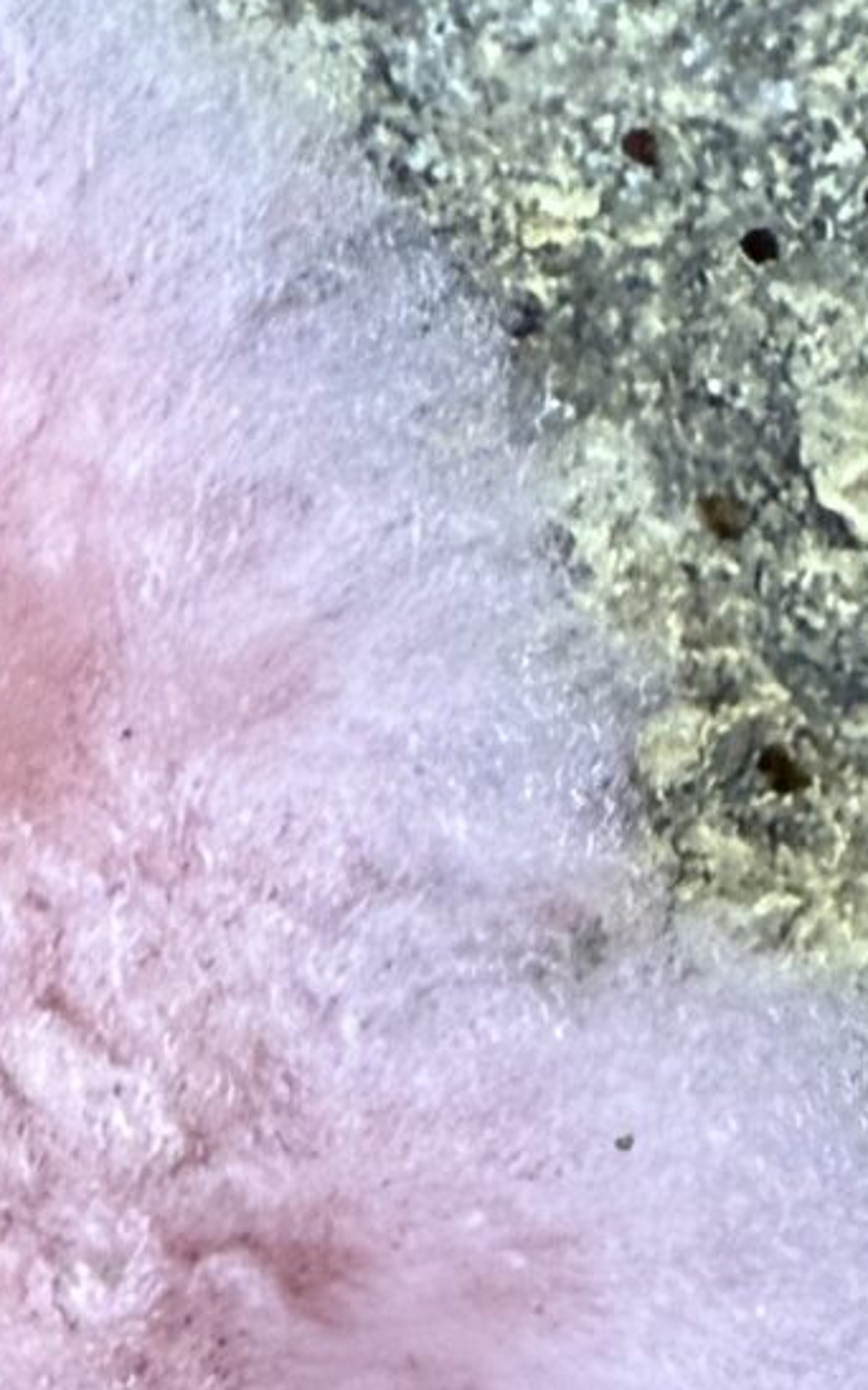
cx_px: -1416
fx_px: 4503
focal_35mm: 119
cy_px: 704
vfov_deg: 17.5
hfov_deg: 9.4
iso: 250
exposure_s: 1/50
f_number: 2.2
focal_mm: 2.22
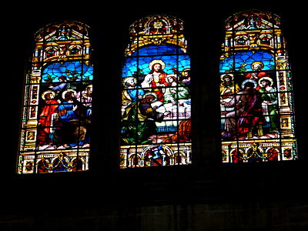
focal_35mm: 154
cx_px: 154
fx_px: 1370
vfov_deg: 9.6
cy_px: 116
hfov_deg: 12.8
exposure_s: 1/60
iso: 400
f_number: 5.4
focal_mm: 27.6
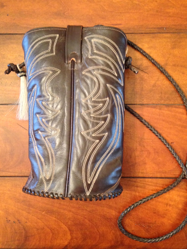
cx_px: 97
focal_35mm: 42
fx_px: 303
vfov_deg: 44.8
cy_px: 115
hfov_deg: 34.3
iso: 320
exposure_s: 1/15
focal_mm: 4.12
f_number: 2.4
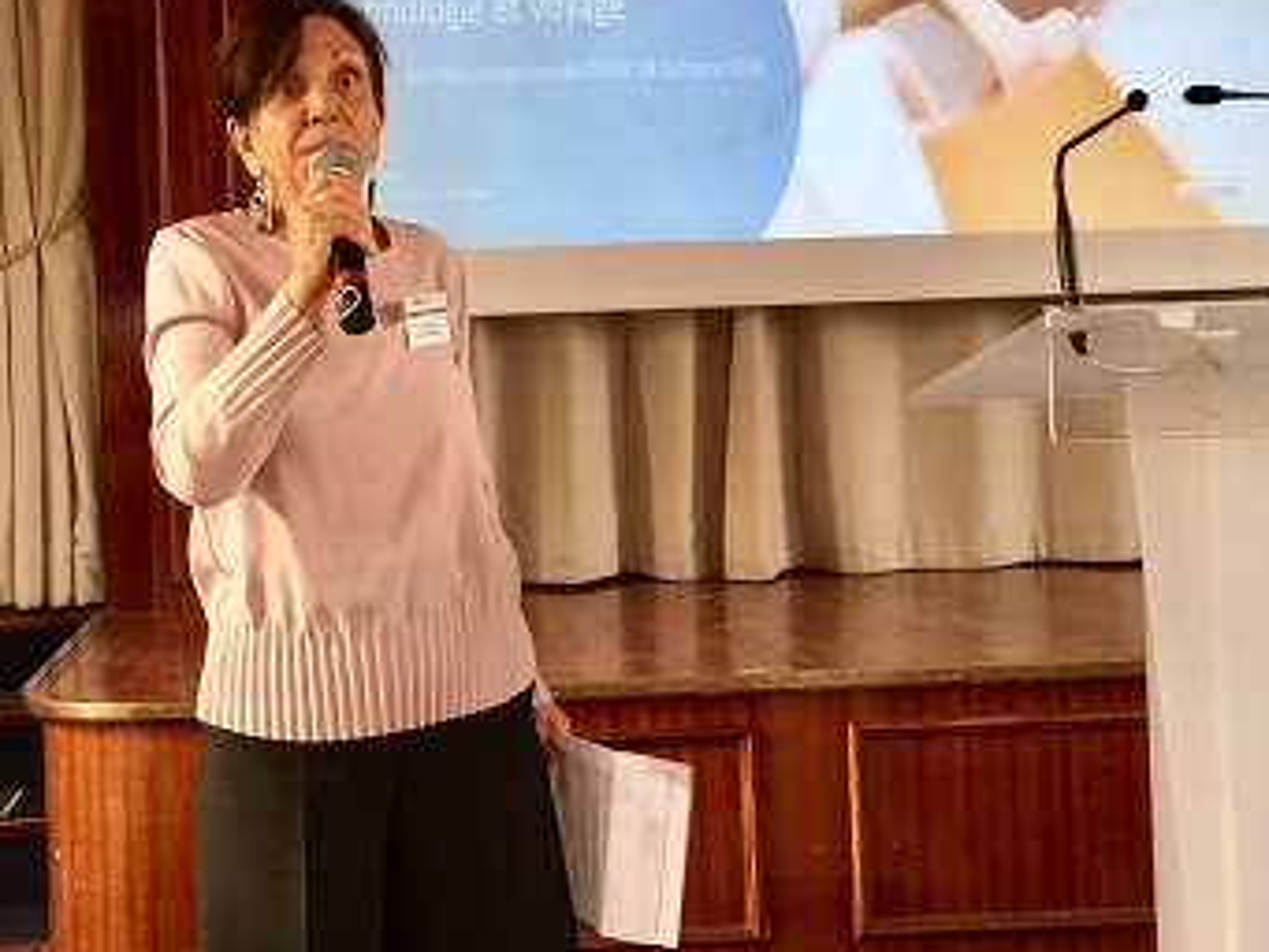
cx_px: 432
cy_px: 398
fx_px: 1870
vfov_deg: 28.5
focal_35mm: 51
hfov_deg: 37.1
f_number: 2.2
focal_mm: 4.15
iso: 32
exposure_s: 1/33
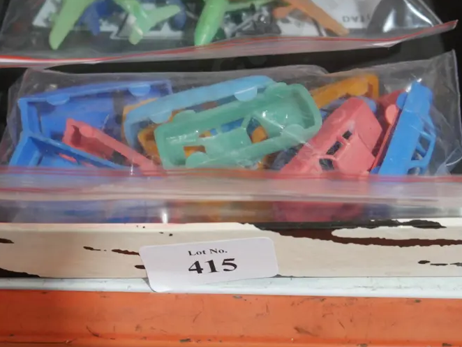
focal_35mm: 65
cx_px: 204
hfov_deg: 29.8
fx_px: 868
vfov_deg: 22.4
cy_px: 86
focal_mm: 21
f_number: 4.6
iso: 800
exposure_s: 1/60
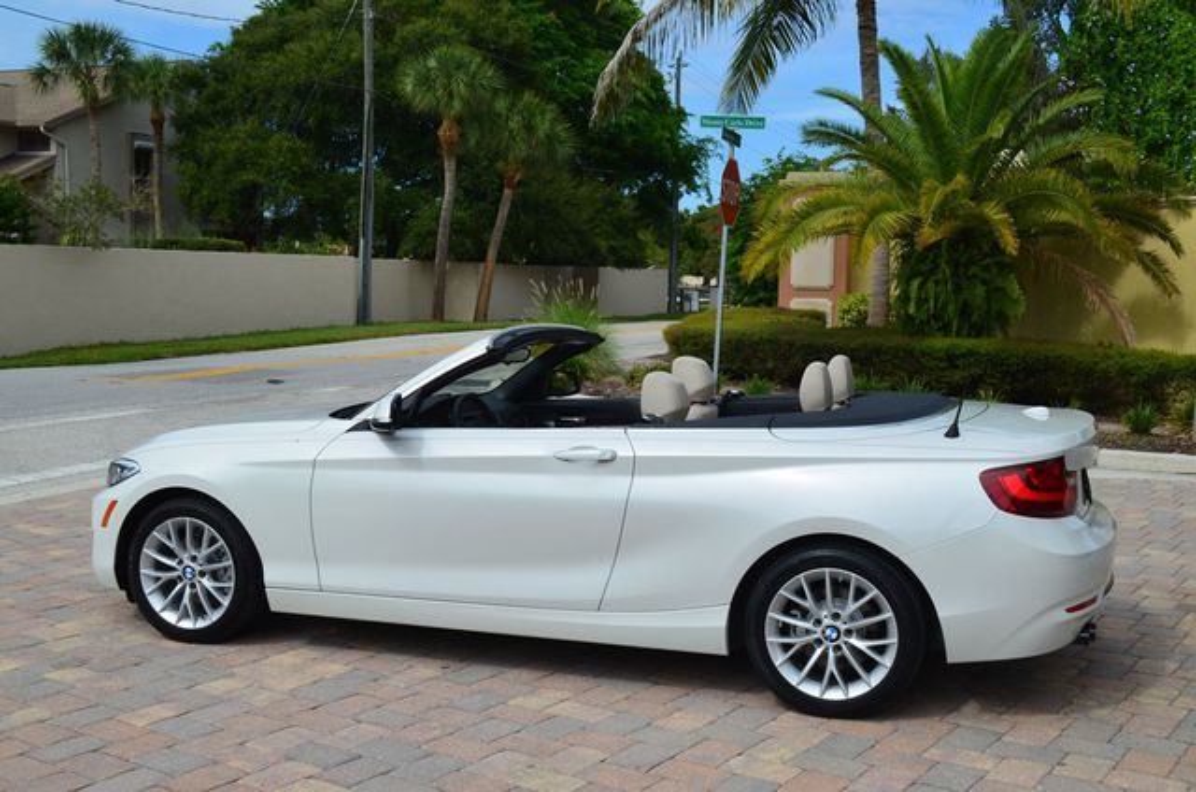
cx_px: 598
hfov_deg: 46.5
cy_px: 396
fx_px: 1393
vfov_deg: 31.8
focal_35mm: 42
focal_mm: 28
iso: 100
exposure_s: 1/125
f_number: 11
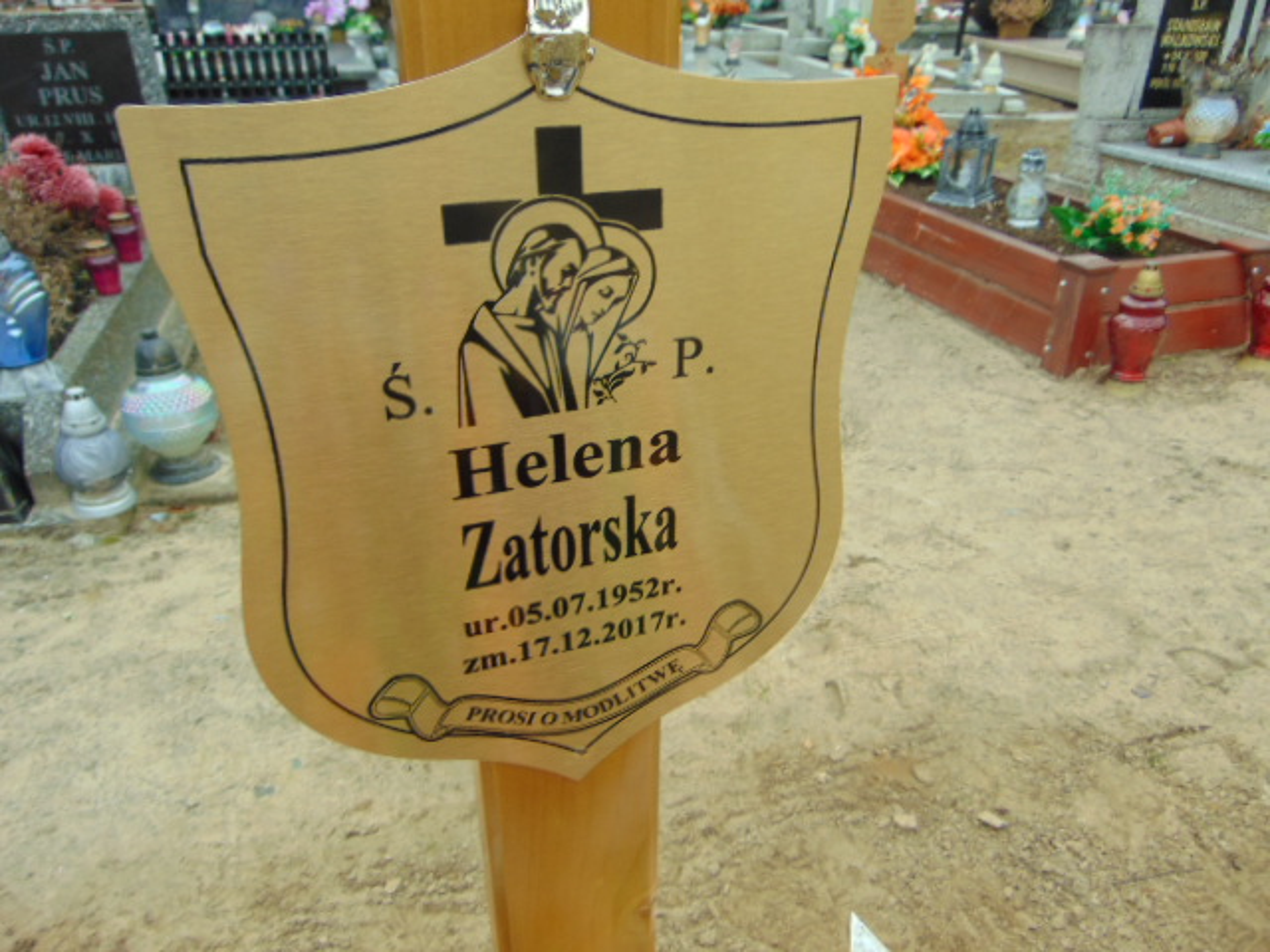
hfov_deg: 69.4
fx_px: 917
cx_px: 635
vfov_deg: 54.9
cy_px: 476
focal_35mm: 25
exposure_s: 1/125
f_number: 3
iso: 80
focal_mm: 4.5
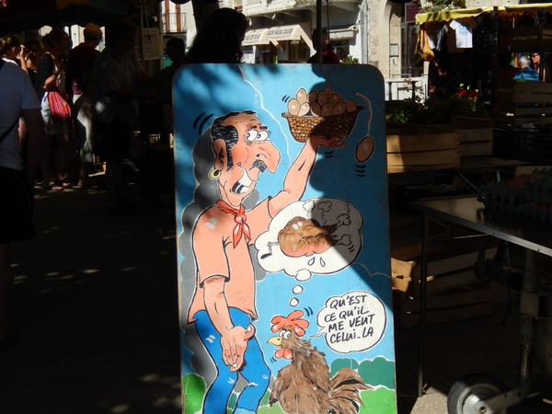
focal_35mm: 58
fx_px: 925
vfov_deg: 25.2
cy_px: 207
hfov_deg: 33.2
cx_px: 276
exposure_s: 1/1250
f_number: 4.6
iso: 125
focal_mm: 10.4
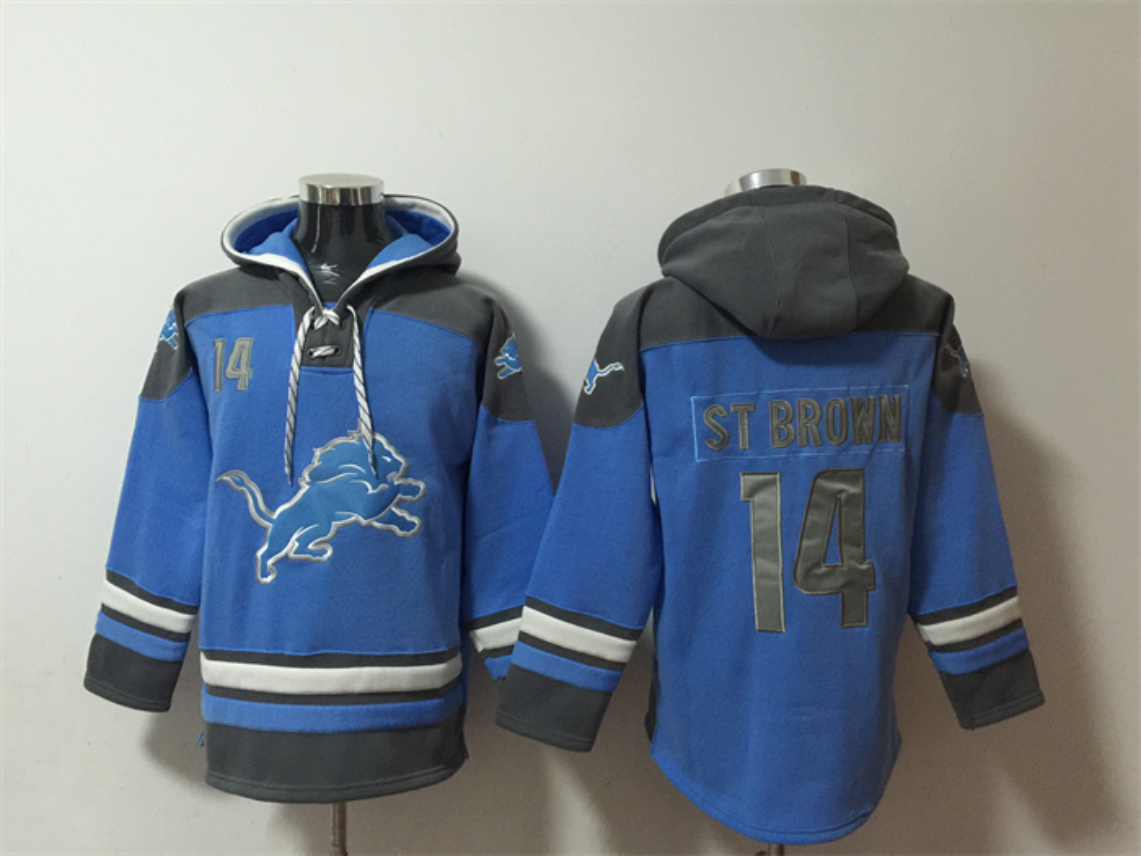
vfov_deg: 48.2
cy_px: 428
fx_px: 956
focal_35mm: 29
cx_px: 570
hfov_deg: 61.7
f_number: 2.2
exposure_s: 1/8
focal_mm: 4.15
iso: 160
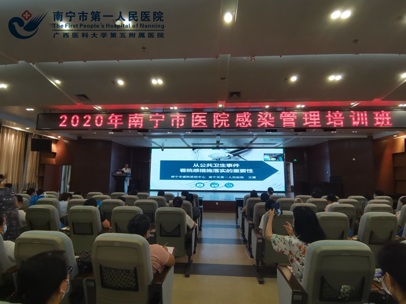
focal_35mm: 17
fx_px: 199
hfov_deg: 91.0
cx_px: 203
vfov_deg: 74.7
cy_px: 152
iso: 80
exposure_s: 1/50
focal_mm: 2.26
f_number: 2.2
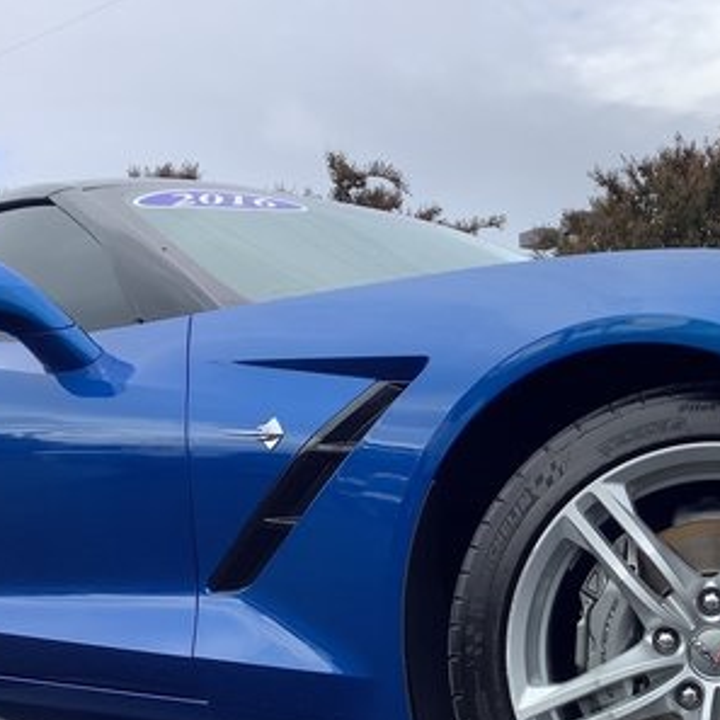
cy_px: 538
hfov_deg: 27.9
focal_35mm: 59
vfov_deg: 28.6
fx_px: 1388
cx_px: 664
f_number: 2.4
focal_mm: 3.3
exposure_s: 1/525
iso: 25
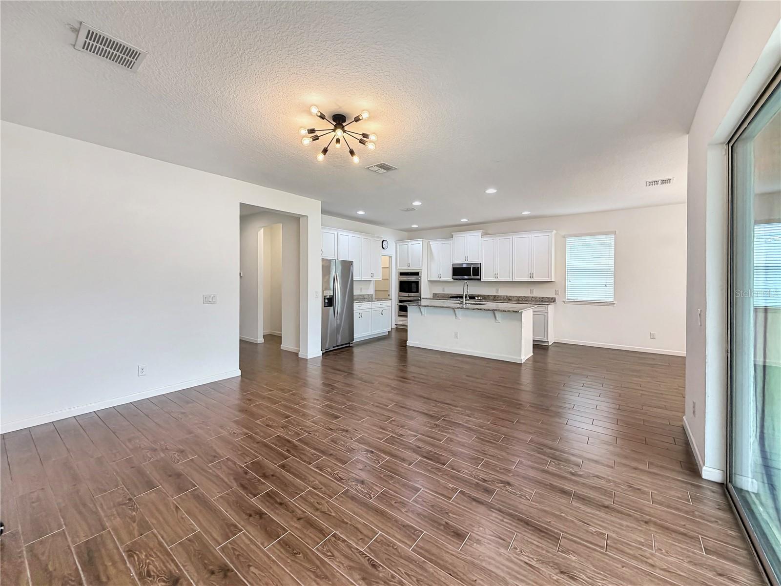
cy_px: 293
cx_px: 390
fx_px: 316
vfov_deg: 85.7
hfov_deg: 102.1
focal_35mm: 14
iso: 160
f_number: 2.2
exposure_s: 1/120
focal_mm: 2.22
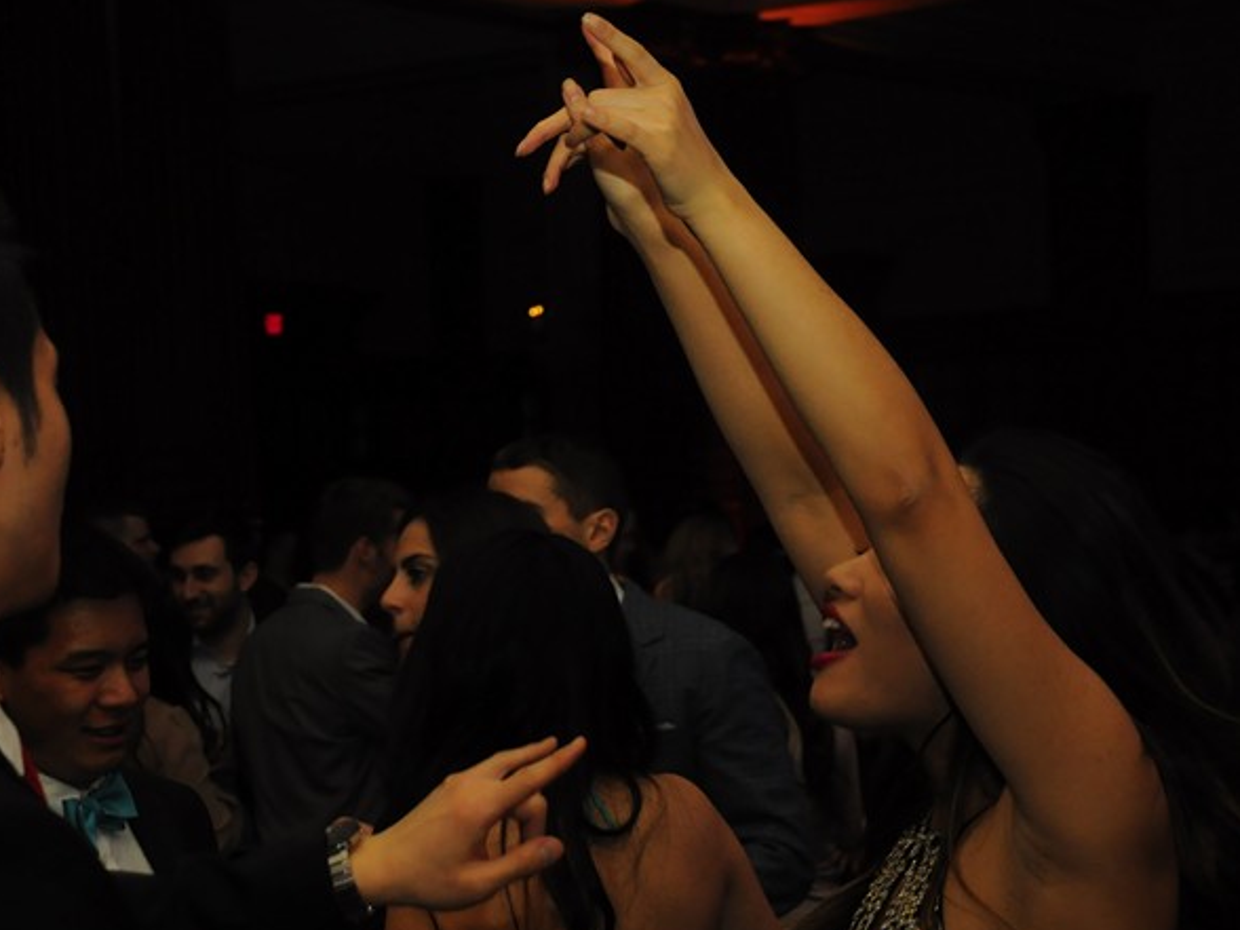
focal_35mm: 98
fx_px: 3511
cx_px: 536
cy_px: 650
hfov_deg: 20.0
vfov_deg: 15.1
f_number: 5.6
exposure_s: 1/60
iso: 800
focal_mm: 40
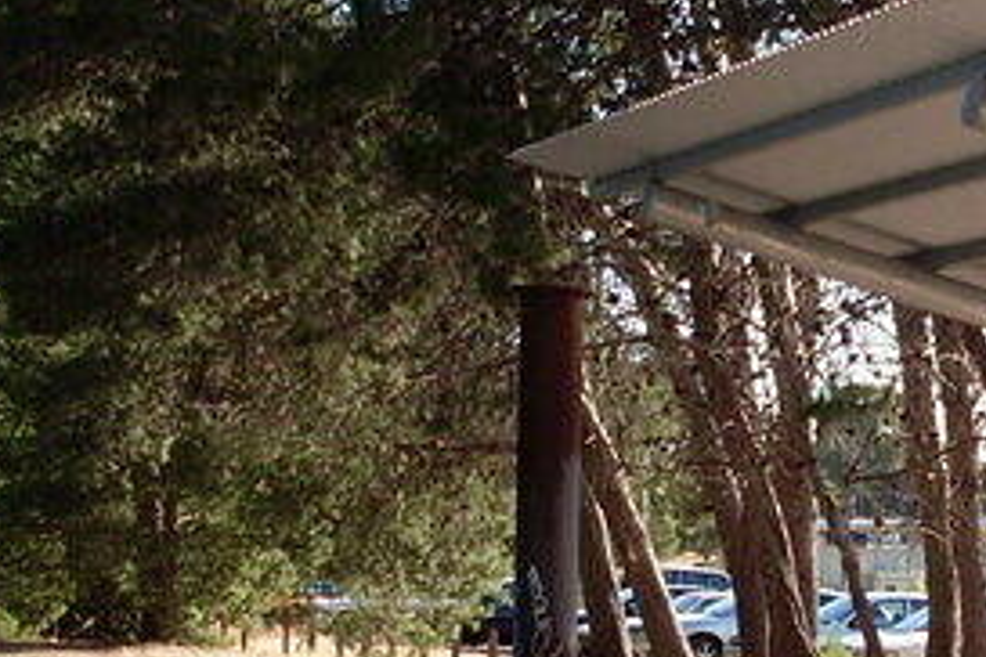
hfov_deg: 17.1
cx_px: 1047
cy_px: 469
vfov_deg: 11.8
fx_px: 3177
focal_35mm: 116
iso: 80
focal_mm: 6.3
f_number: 2.8
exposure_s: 1/500
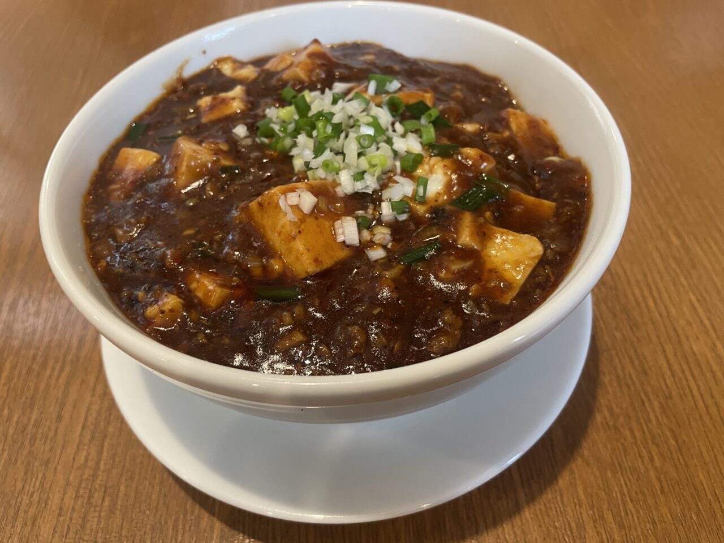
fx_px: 544
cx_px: 362
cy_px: 272
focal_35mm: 26
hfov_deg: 67.3
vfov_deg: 53.1
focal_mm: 4.2
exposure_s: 1/60
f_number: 1.6
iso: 250
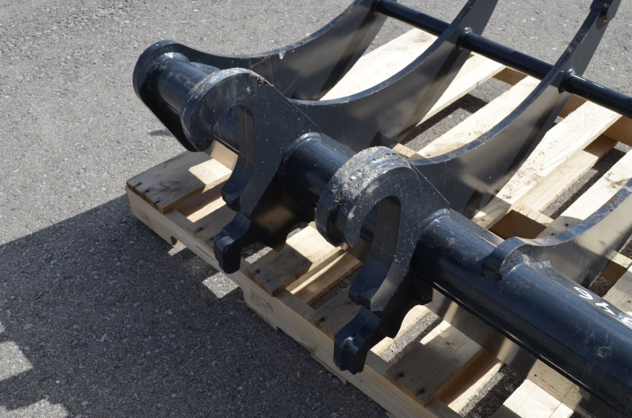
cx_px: 316
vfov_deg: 34.1
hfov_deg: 49.6
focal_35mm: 39
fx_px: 683
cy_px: 209
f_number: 8
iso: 125
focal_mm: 26
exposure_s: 1/250
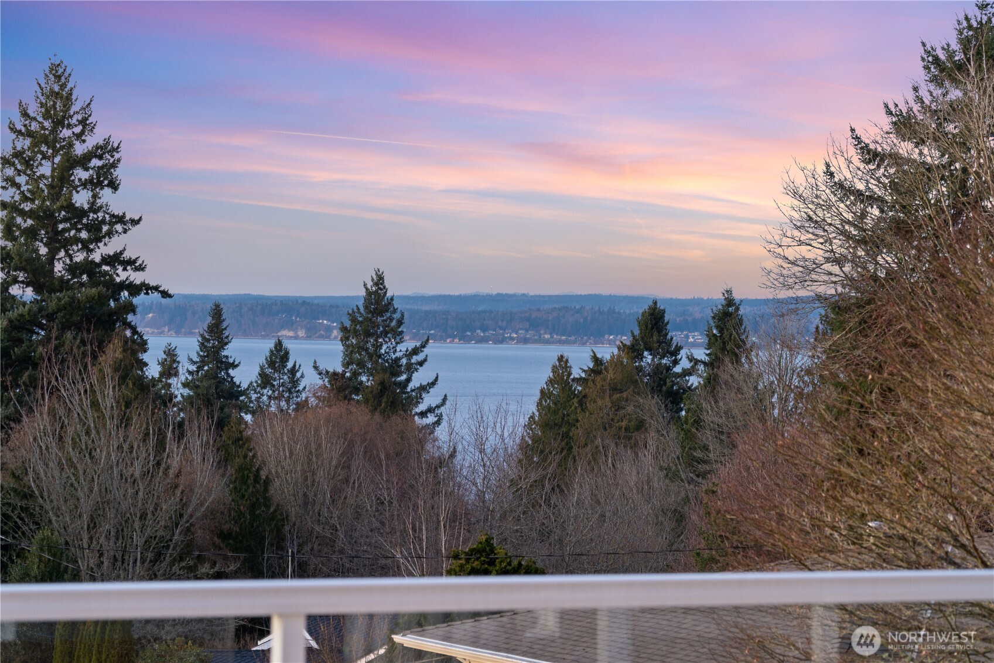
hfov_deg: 18.8
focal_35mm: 109
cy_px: 332
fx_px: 3009
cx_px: 497
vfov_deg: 12.6
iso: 320
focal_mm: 109
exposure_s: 1
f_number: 9
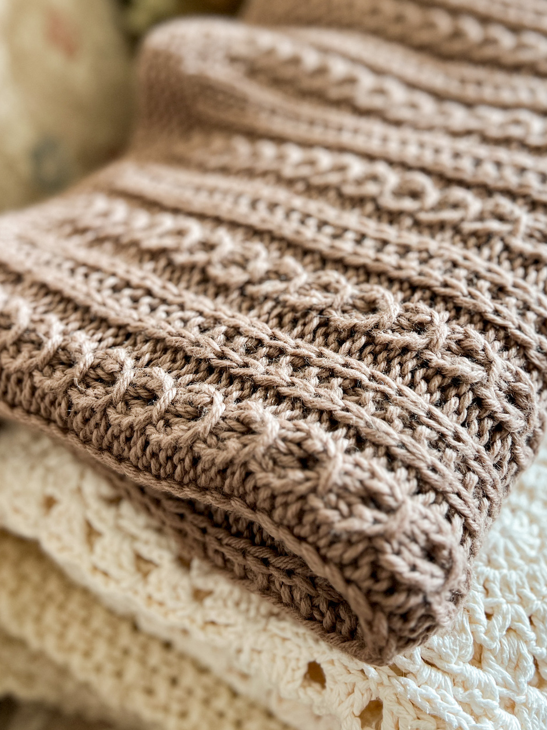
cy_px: 294
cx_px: 339
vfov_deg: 55.0
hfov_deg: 42.6
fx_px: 696
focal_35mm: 33
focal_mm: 5.7
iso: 250
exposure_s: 1/60
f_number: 1.5
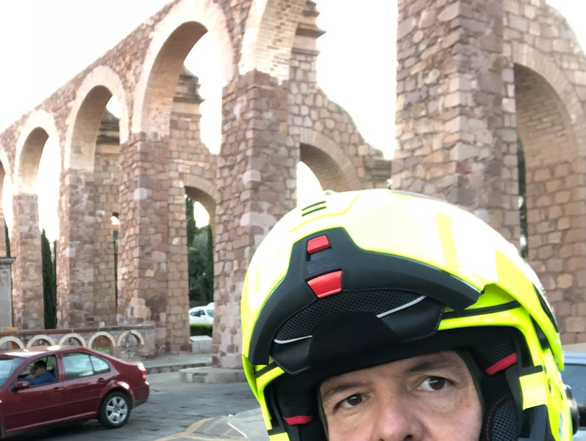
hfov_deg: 40.5
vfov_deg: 31.2
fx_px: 779
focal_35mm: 46
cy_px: 314
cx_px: 176
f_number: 2.2
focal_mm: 2.87
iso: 160
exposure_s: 1/120
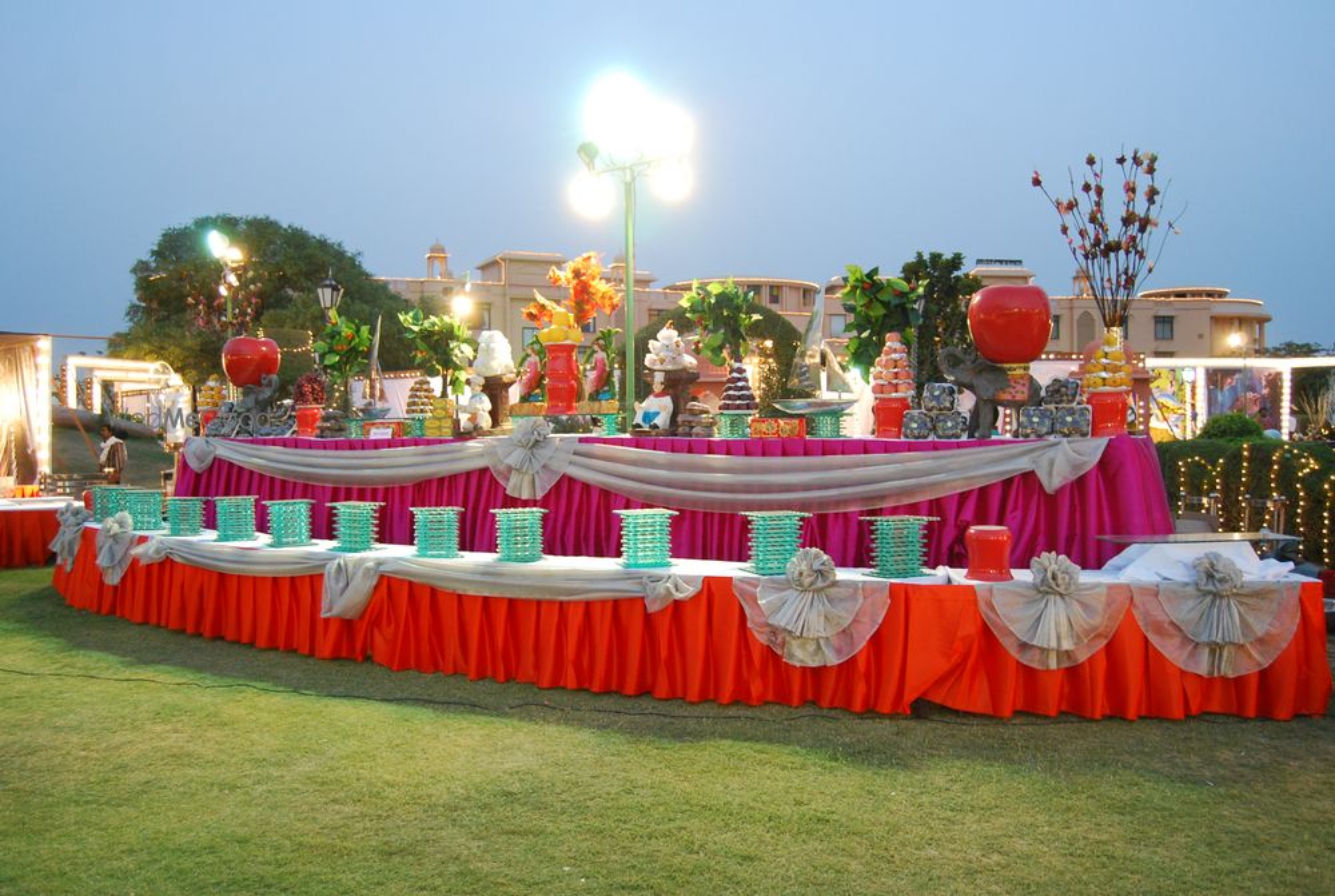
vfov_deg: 40.1
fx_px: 1226
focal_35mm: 33
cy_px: 448
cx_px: 668
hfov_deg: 57.1
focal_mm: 22
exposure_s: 1/30
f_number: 3.8
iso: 720
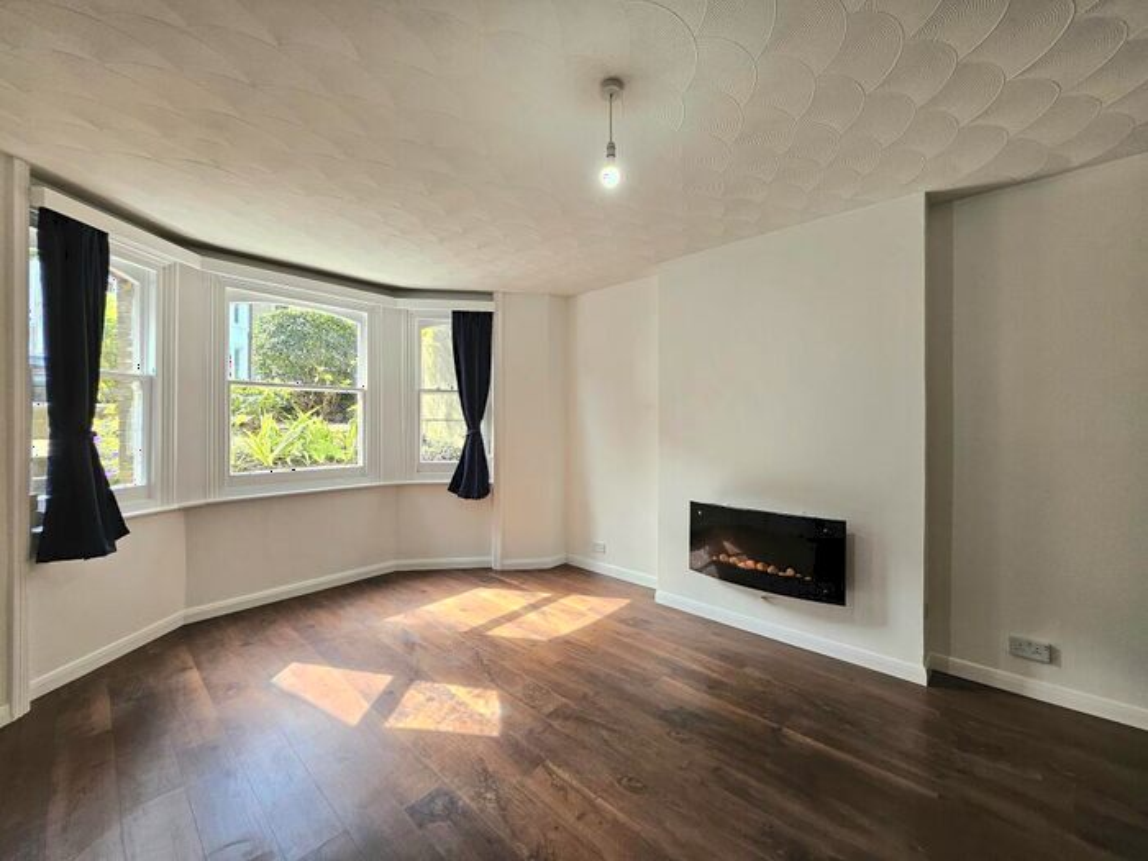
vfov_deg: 89.9
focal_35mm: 13
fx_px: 431
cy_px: 430
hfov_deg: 106.2
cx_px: 574
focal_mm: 1.7
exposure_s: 1/50
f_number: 2.2
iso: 50
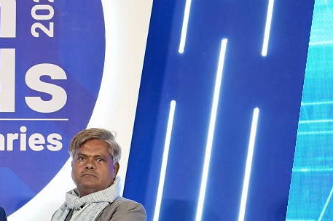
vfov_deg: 5.9
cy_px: 249
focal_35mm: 230
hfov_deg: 8.9
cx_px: 7
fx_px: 2126
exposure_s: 1/250
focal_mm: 70
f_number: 4
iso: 3200
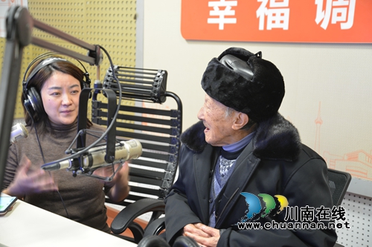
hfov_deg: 38.2
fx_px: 537
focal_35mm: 52
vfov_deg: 26.0
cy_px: 124
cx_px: 186
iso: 800
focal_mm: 52
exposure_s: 1/6
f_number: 4.2
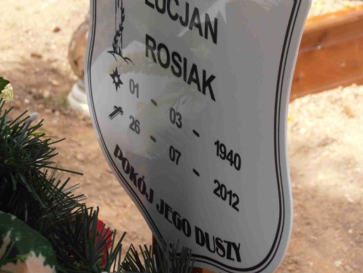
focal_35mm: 113
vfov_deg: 13.1
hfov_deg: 17.4
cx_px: 205
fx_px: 1186
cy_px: 99
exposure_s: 1/320
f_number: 5.1
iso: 80
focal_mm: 15.51
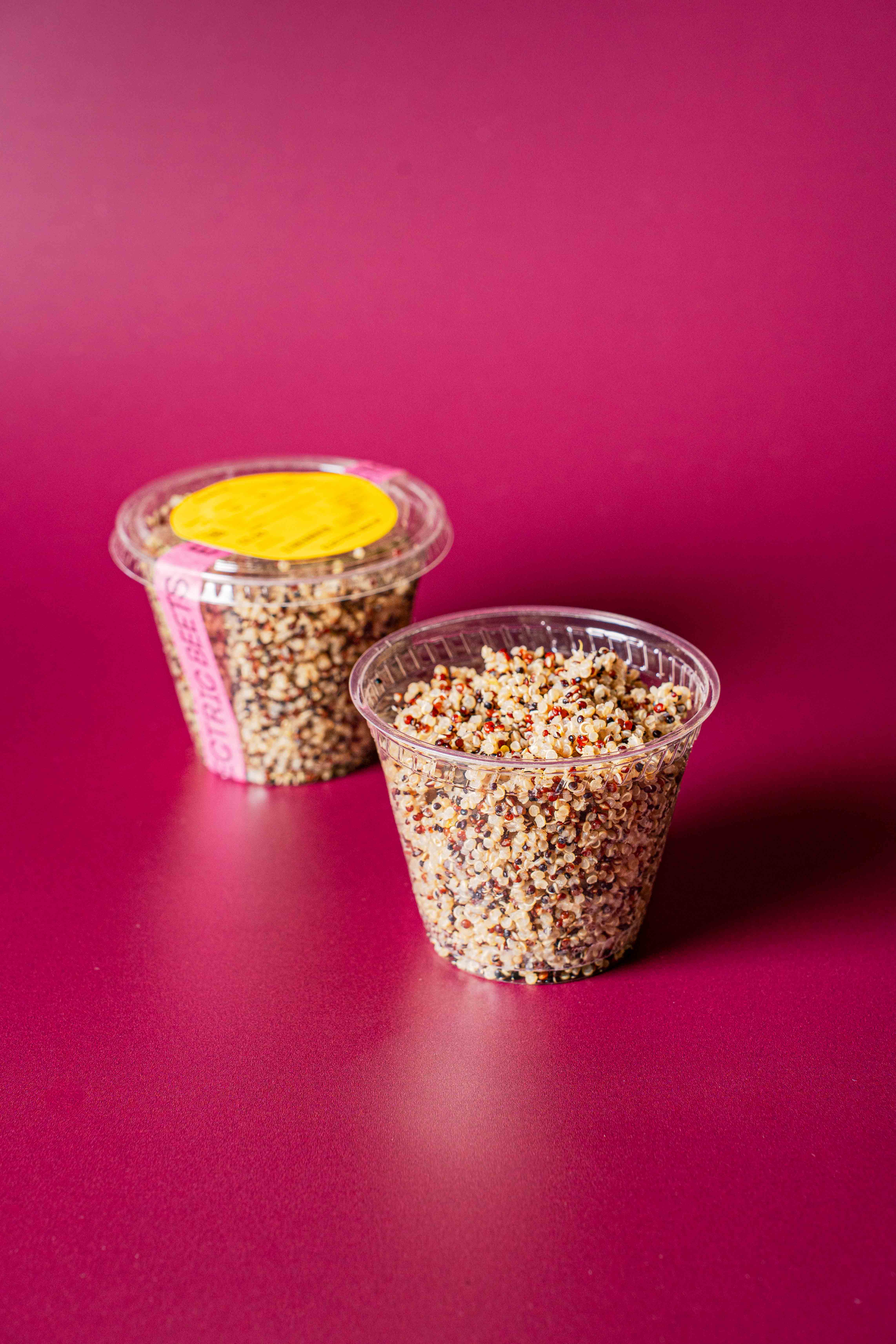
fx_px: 2800
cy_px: 672
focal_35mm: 75
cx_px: 448
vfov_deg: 27.0
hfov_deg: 18.2
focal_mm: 75
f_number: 7.1
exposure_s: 1/125
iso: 500
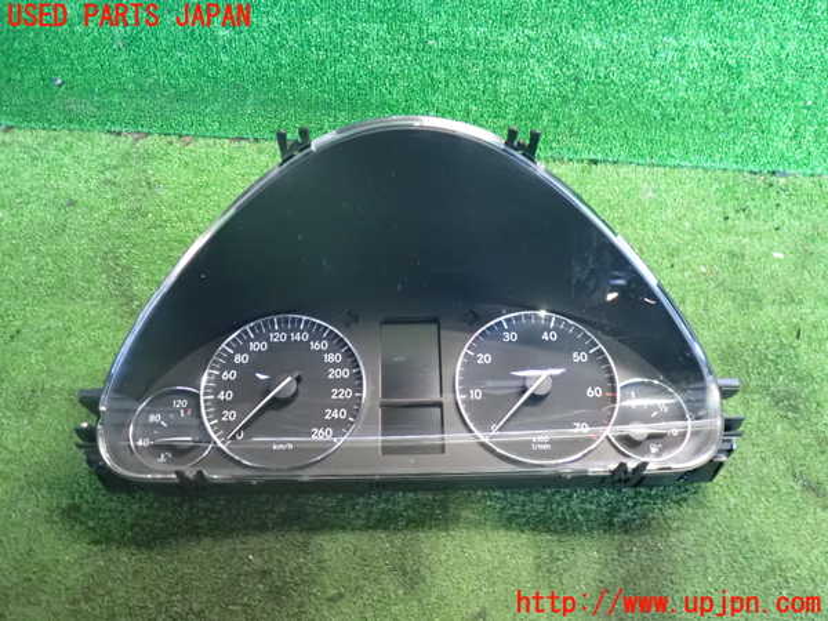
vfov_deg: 46.8
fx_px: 718
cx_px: 414
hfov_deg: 60.0
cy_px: 310
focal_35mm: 30
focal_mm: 5.4
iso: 1600
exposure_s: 1/80
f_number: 2.3
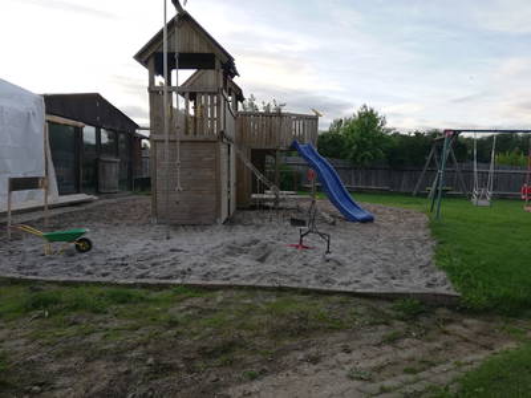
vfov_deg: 53.1
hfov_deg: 67.3
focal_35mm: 26
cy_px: 199
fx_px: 399
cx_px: 266
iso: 50
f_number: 2.2
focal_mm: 3.81
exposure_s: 1/166
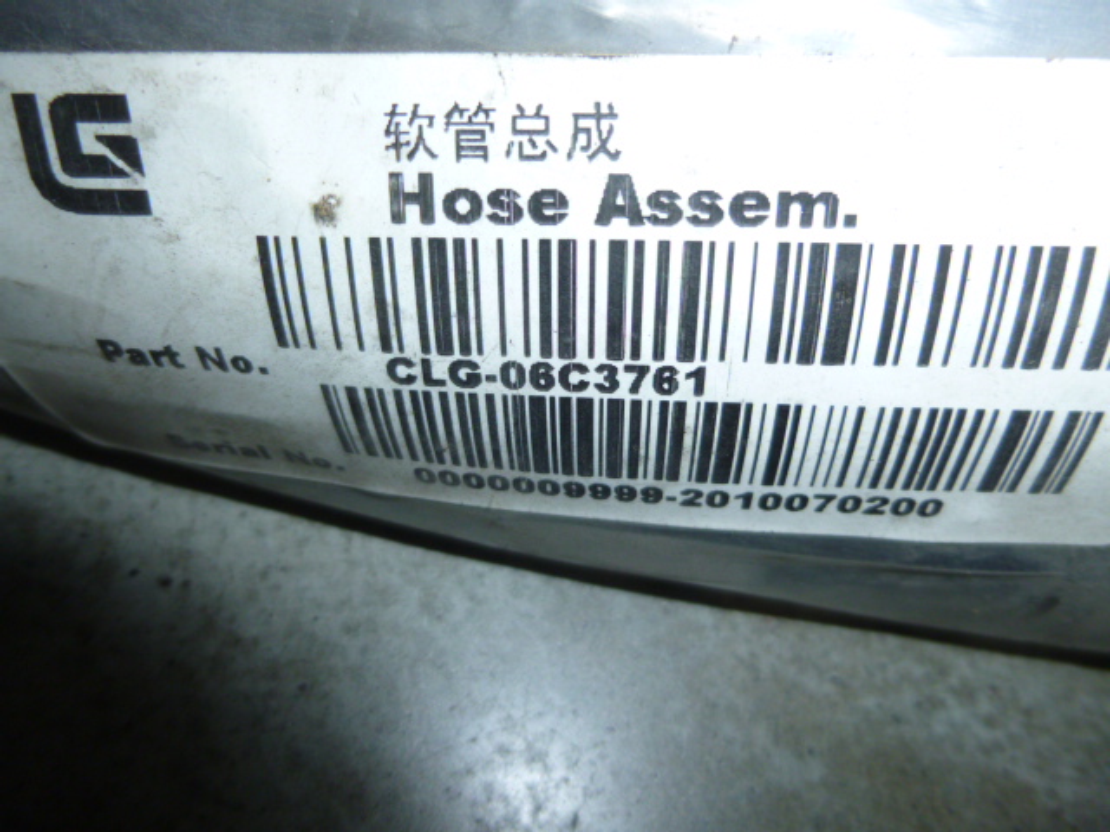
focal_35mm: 25
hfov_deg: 69.4
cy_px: 416
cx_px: 555
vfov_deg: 54.9
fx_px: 802
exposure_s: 1/60
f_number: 3.1
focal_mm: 4.5
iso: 100
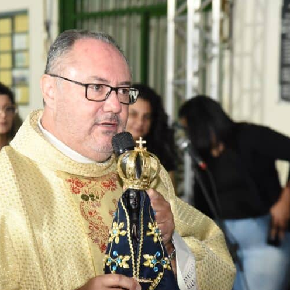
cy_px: 146
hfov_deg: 12.9
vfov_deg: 12.9
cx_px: 95
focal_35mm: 135
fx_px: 1280
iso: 5000
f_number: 4
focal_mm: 105
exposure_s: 1/80
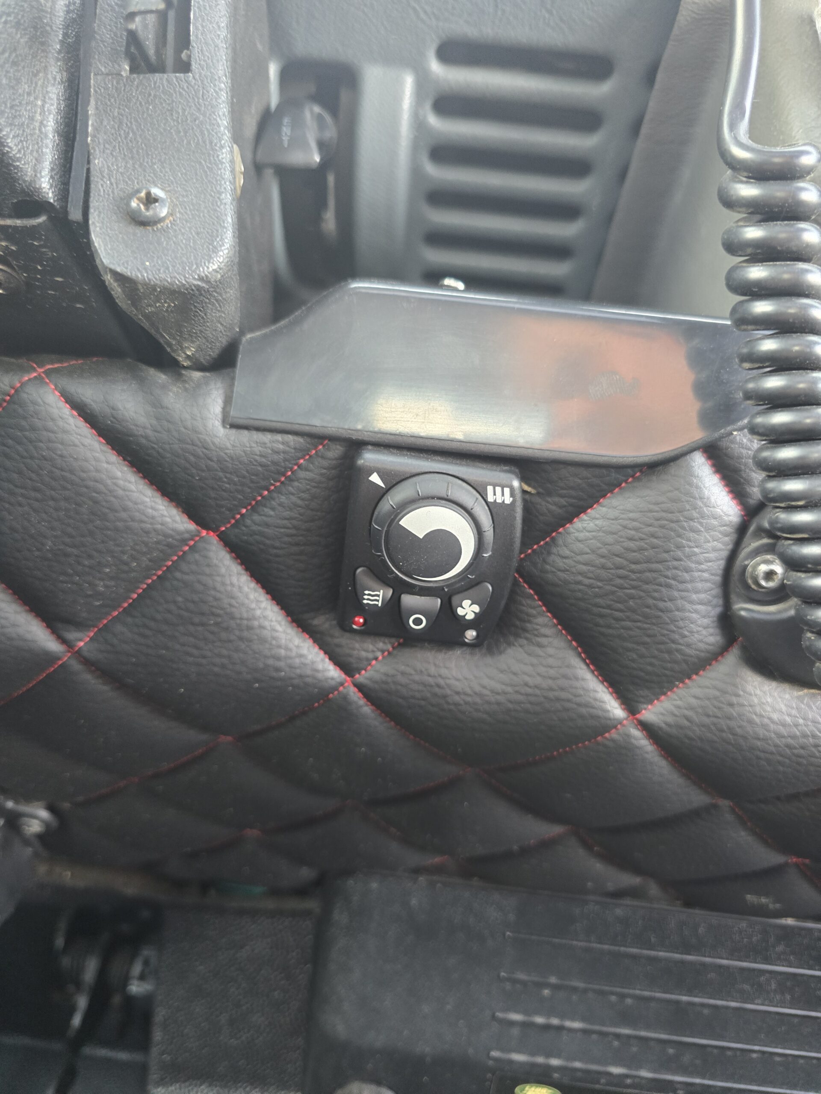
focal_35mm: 23
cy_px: 547
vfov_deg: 73.9
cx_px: 410
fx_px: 727
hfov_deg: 58.9
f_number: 1.7
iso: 640
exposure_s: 1/60
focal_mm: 6.3
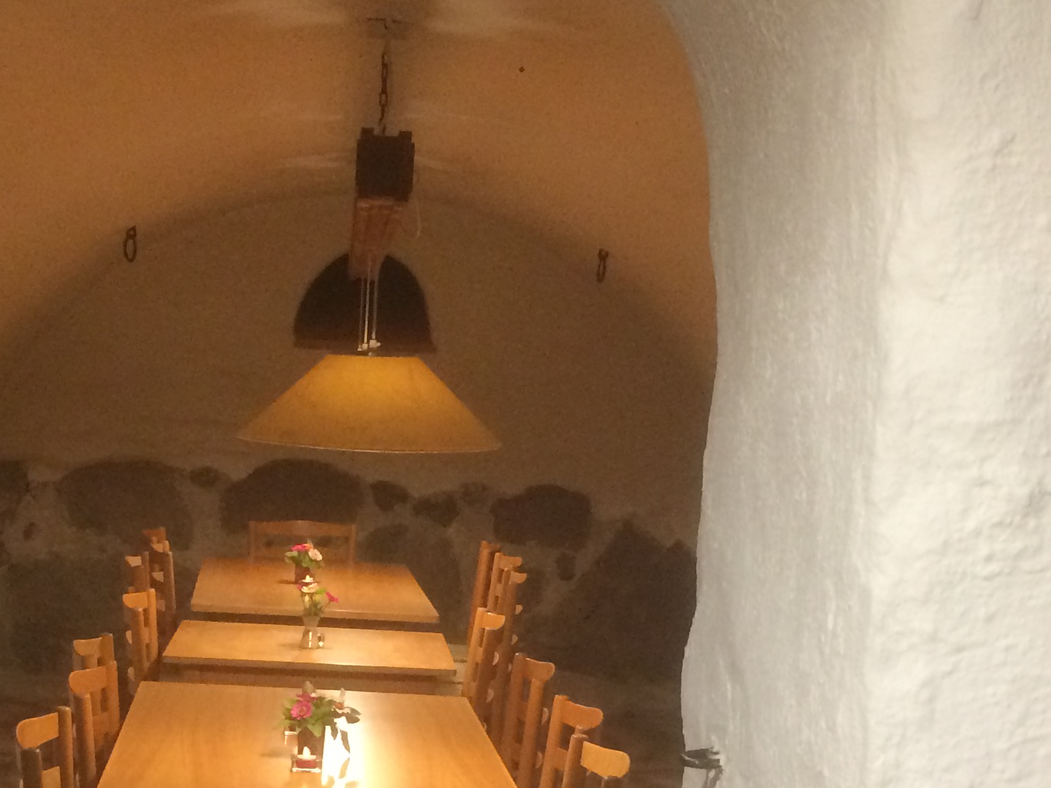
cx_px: 271
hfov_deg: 27.8
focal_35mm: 69
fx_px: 2095
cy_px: 738
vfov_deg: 20.8
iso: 320
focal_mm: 4.15
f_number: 2.2
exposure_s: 1/33
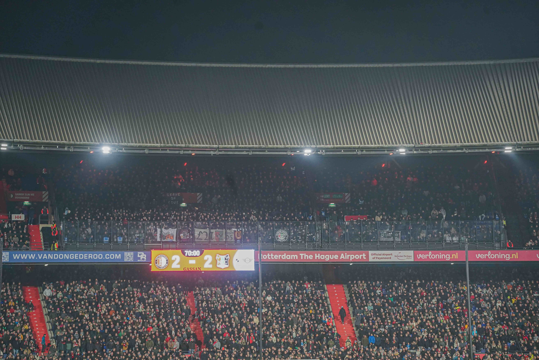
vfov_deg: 13.0
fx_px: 1572
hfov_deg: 19.5
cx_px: 270
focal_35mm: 105
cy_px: 180
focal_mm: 105
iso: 2500
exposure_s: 1/200
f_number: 5.6
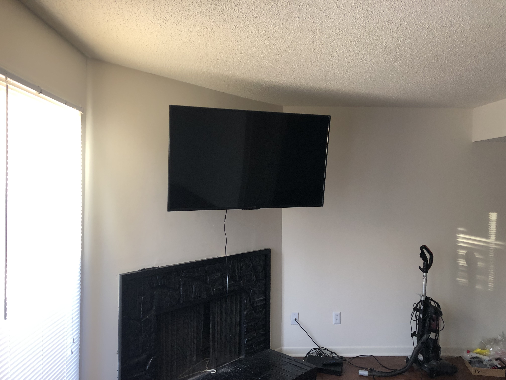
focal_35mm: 28
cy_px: 190
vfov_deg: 49.7
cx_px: 253
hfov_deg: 63.4
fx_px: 409
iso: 40
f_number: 1.8
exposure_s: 1/20
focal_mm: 4
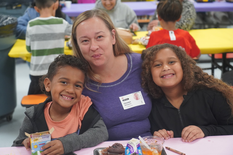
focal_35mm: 58
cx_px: 116
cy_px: 78
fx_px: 375
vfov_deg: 23.4
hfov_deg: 34.5
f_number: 4
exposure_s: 1/160
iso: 5000
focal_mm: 58
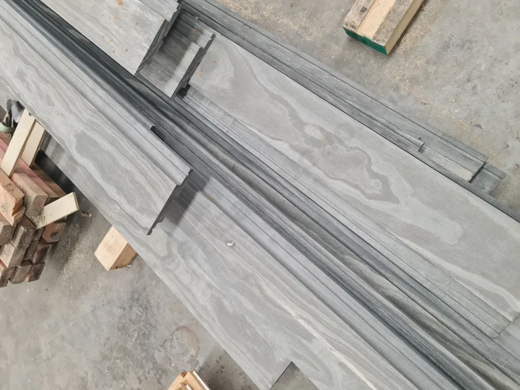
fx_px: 376
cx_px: 260
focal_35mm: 25
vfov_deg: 54.9
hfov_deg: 69.4
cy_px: 195
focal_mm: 7
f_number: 1.8
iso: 125
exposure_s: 1/100
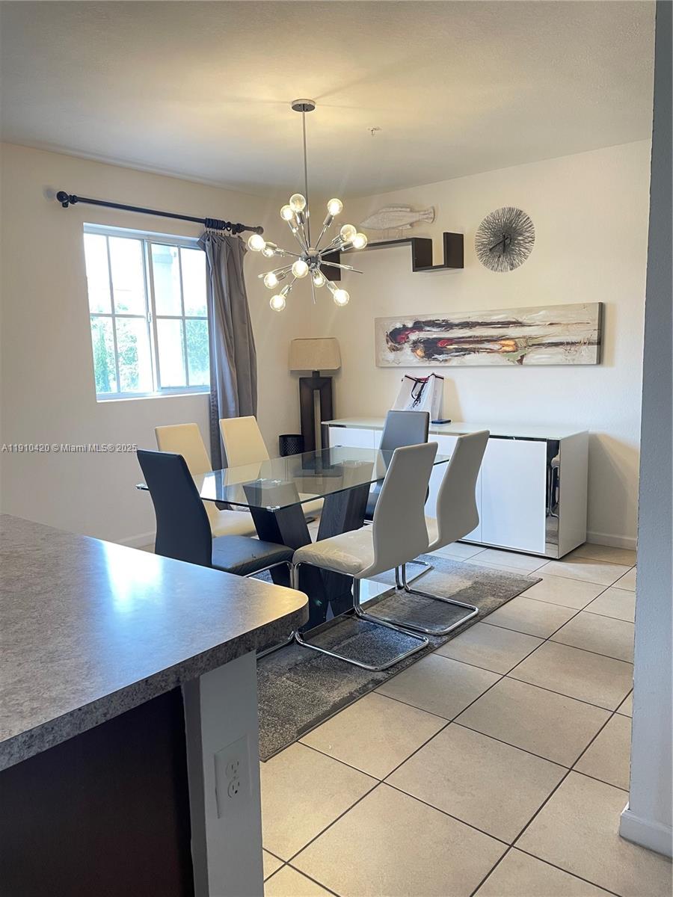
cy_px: 448
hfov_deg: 53.1
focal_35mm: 26
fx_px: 674
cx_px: 336
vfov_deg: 67.3
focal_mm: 4.2
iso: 100
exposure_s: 1/60
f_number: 1.6
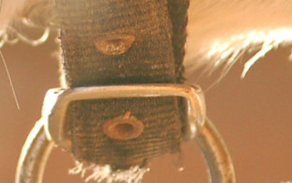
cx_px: -200
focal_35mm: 1422
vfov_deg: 0.9
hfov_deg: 1.5
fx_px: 11317
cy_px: -118
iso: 800
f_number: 2.8
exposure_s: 1/1500
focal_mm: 155
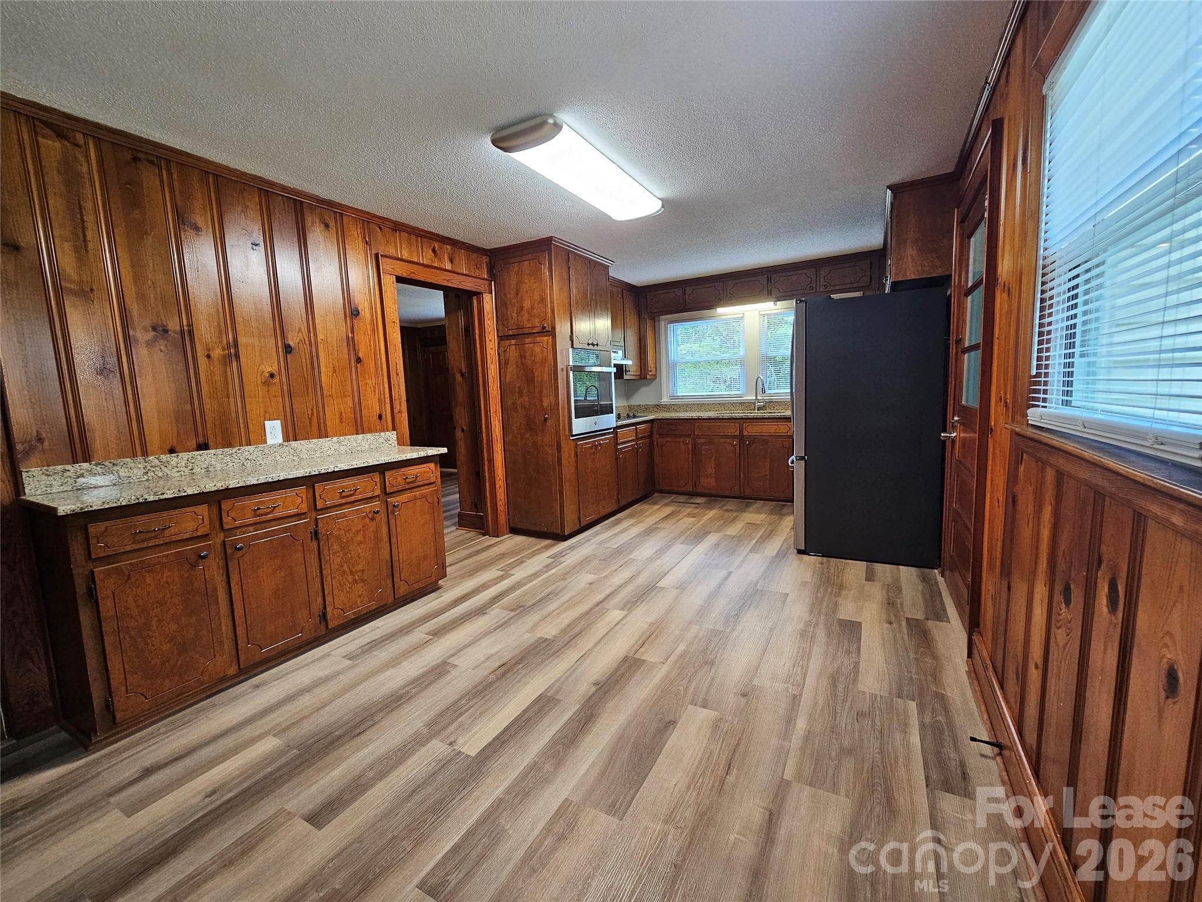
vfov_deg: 89.9
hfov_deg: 106.2
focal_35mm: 13
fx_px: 451
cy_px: 451
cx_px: 601
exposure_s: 1/60
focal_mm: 2.2
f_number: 2.2
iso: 160
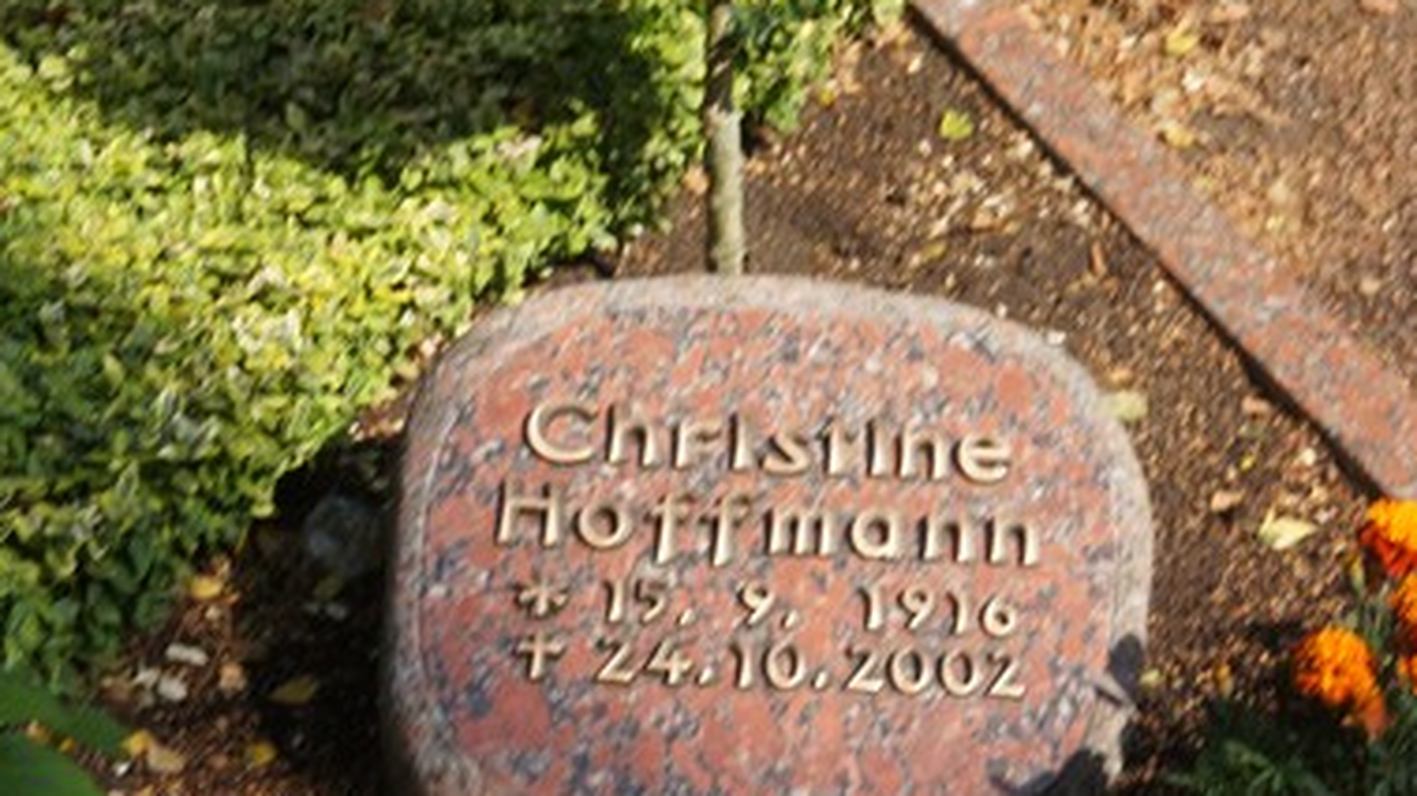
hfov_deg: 23.8
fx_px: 3367
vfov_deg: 13.5
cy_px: 340
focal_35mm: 90
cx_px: 755
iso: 200
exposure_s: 1/250
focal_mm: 47
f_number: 9
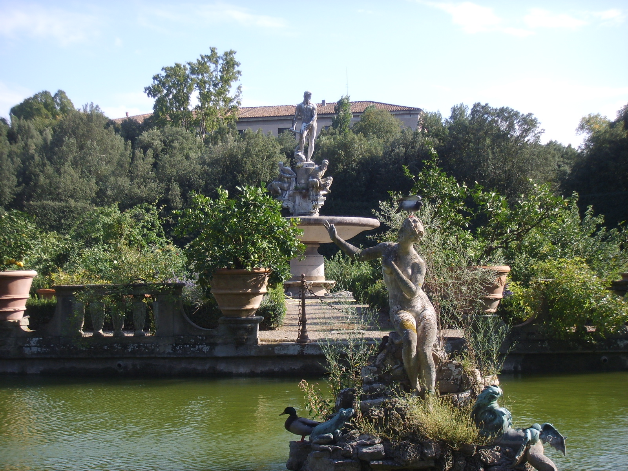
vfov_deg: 24.4
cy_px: 236
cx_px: 314
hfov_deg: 32.2
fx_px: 1089
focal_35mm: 60
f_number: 3.9
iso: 50
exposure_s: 1/250
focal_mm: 10.2
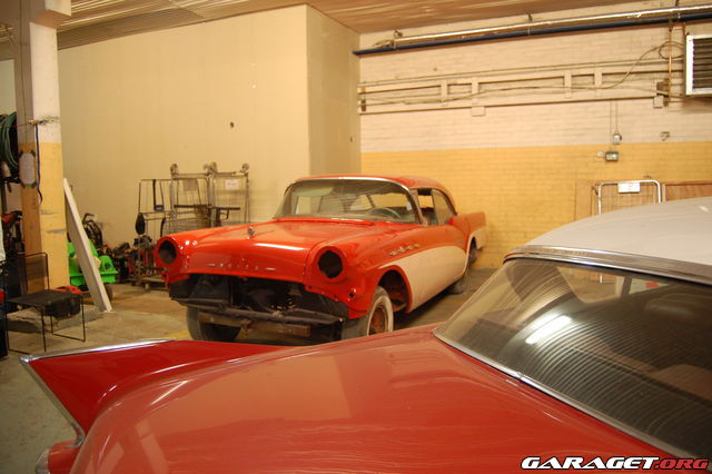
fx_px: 534
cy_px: 237
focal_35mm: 27
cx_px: 356
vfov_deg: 47.9
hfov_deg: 67.4
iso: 800
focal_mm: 18
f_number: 3.5
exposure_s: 1/20
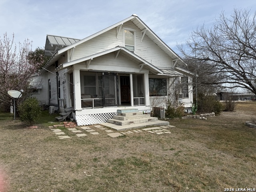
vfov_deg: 56.8
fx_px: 177
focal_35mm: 24
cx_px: 128
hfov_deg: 71.6
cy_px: 96
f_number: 1.78
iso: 80
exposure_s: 1/5319
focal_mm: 6.76
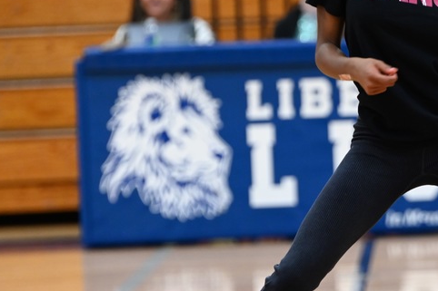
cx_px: 324
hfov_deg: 6.3
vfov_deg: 4.2
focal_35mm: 329
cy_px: 121
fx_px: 4001
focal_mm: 155
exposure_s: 1/320
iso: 3200
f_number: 2.8
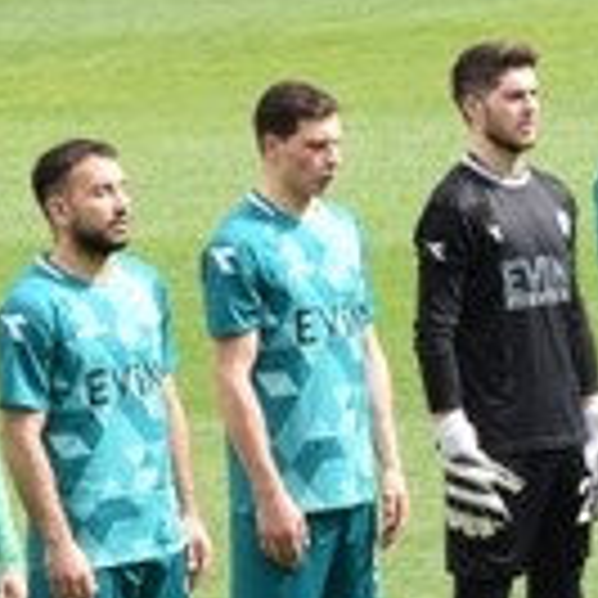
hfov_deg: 2.5
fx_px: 13427
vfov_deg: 2.6
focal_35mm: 687
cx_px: 625
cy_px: 290
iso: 400
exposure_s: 1/1250
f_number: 5.6
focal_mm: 70
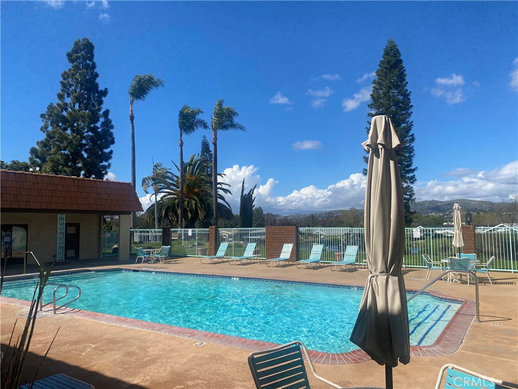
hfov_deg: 67.3
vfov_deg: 53.1
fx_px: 389
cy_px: 194
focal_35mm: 26
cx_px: 259
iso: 32
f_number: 1.8
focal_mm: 4.25
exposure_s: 1/4444
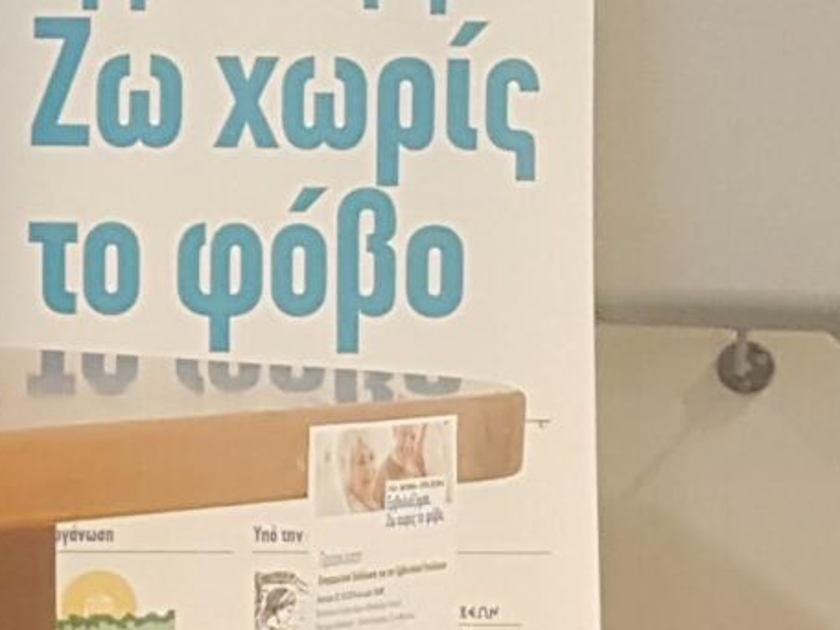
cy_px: 88
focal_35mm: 146
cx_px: -882
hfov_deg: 11.9
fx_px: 3543
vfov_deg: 10.1
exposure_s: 1/20
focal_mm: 4.2
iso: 250
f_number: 1.7
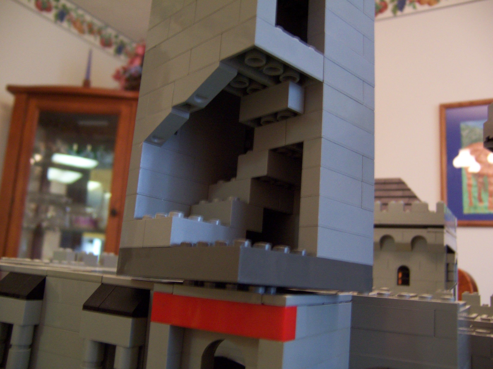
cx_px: 246
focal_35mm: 33
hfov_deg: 55.4
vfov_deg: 42.9
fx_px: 470
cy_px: 184
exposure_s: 1/8
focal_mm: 5.5
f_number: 2.8
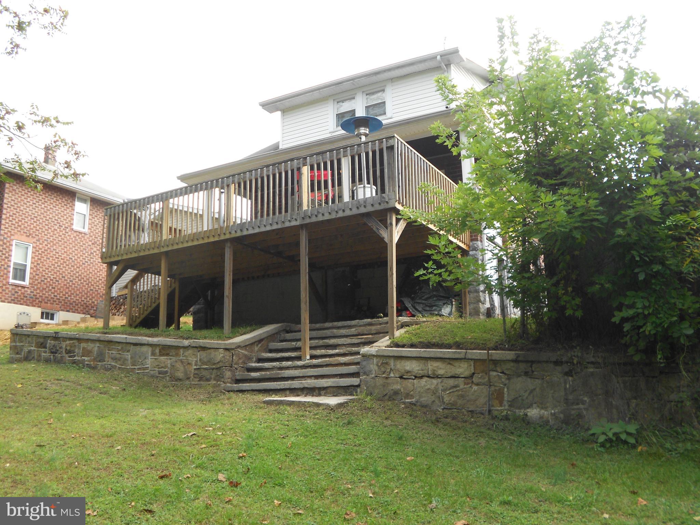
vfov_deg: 26.1
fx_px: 1132
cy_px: 262
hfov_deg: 34.3
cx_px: 350
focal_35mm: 56
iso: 80
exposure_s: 1/160
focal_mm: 10
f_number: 4.9
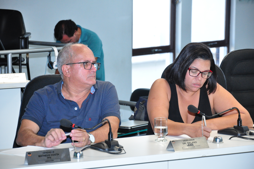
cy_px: 84
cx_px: 127
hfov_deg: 14.0
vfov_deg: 9.3
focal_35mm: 147
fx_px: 1036
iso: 1600
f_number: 5.6
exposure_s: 1/80
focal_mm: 98
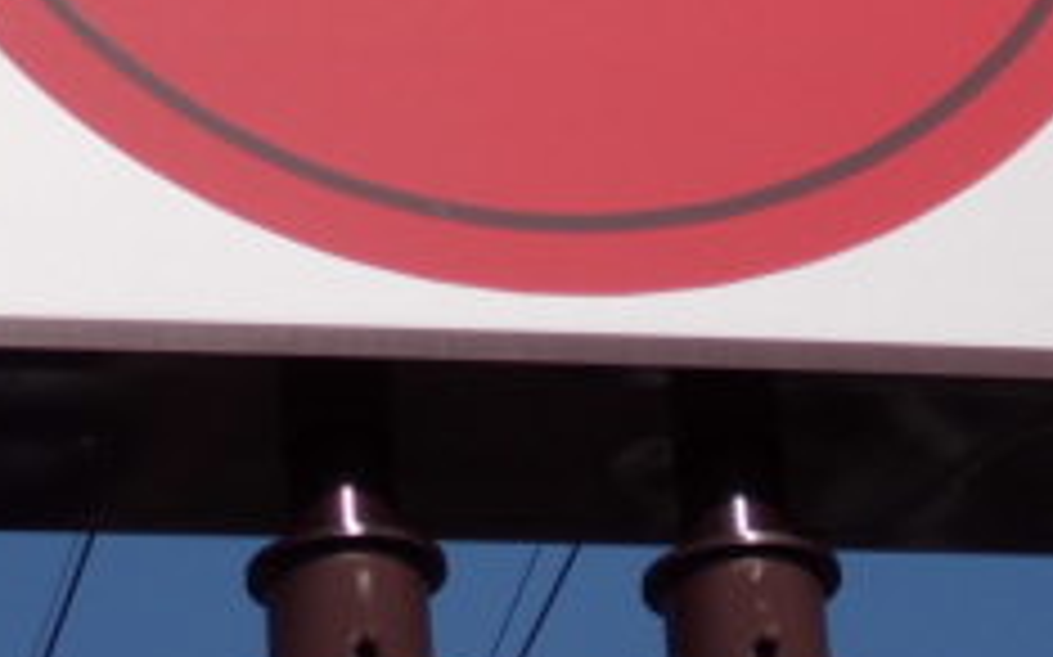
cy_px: -324
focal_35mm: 284
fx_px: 8146
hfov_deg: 7.4
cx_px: 441
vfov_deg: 4.6
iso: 64
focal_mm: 17.6
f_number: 5.5
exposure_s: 1/800
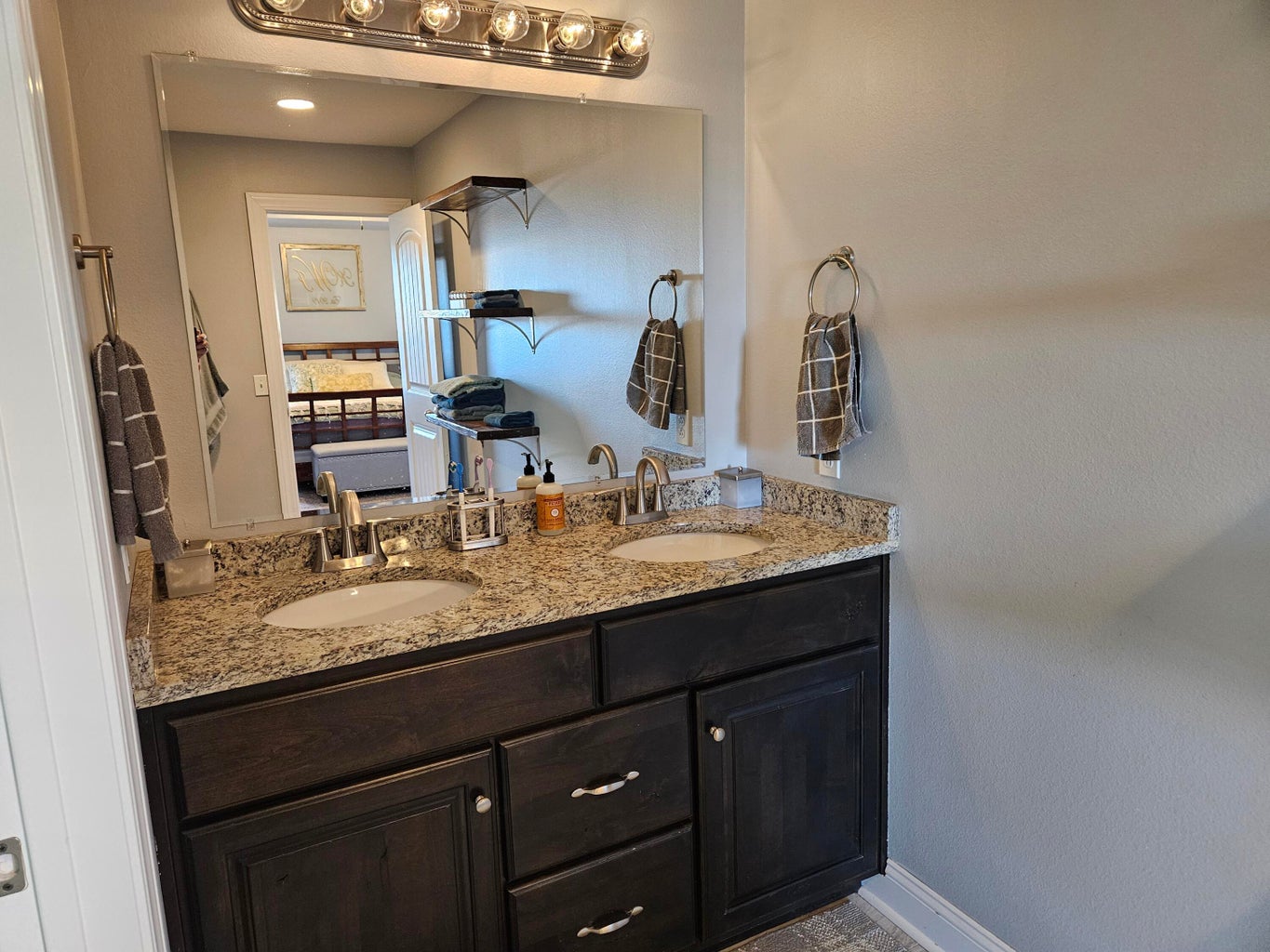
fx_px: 844
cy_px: 476
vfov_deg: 58.9
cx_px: 635
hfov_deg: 73.9
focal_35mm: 23
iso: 640
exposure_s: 1/60
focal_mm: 5.4
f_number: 1.8
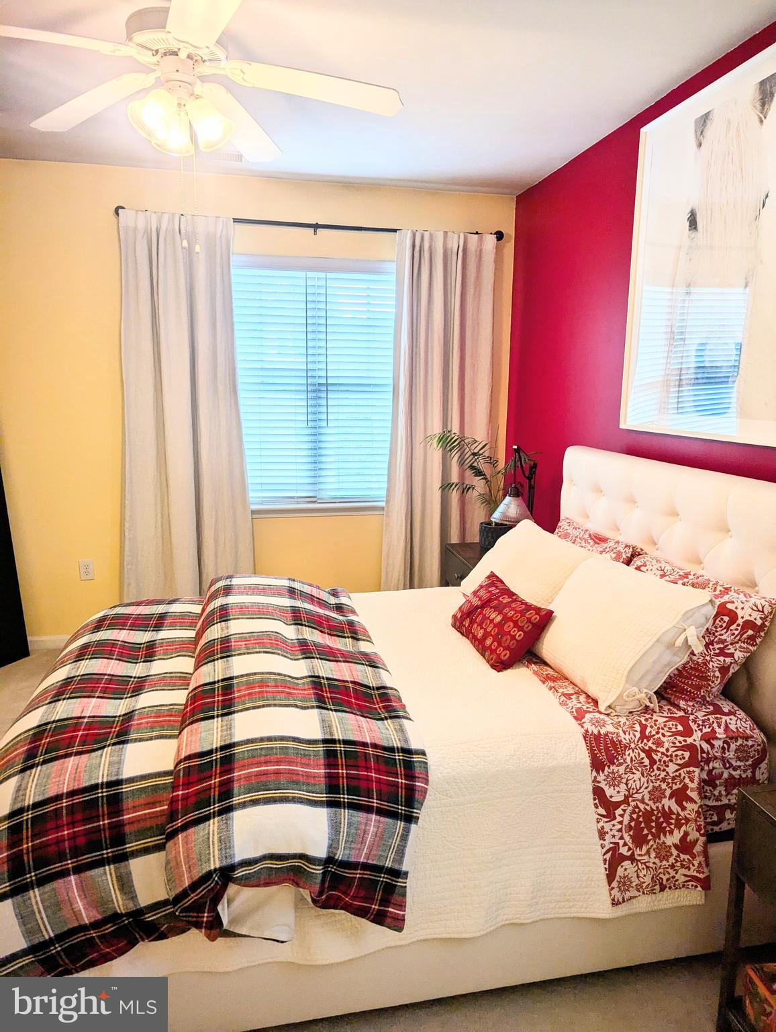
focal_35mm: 24
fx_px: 716
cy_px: 516
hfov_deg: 56.9
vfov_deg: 71.5
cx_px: 388
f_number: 1.85
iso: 69
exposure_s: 1/120
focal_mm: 6.81
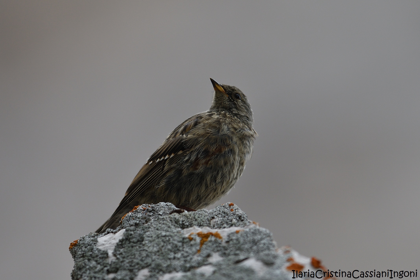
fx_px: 9333
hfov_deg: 2.6
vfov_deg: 1.7
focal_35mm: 800
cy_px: 140
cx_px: 210
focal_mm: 400
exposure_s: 1/1600
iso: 220
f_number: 2.8
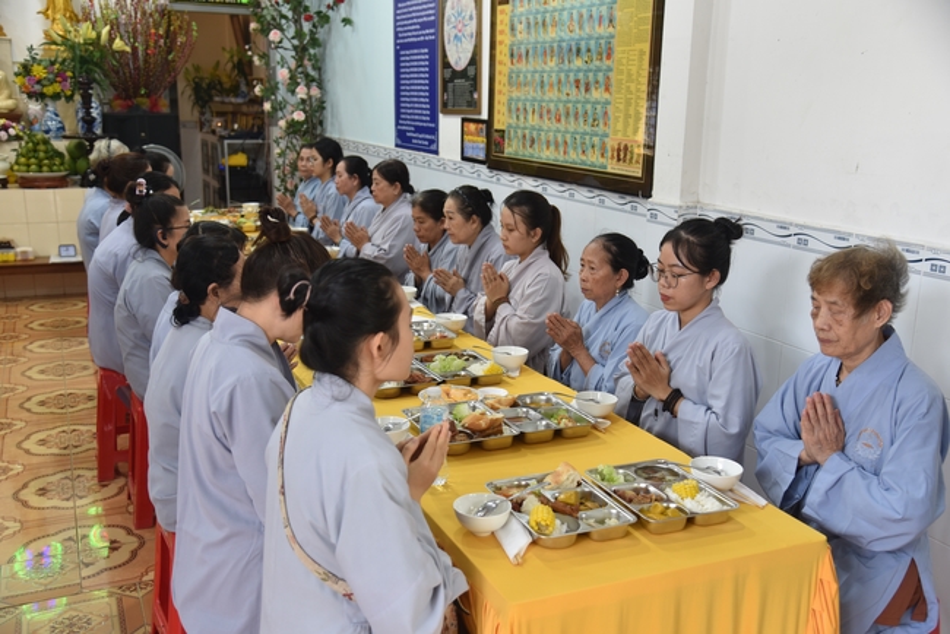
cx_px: 475
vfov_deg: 35.1
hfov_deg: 50.7
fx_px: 1003
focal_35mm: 38
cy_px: 317
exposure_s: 1/60
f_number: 4
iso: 500
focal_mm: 38
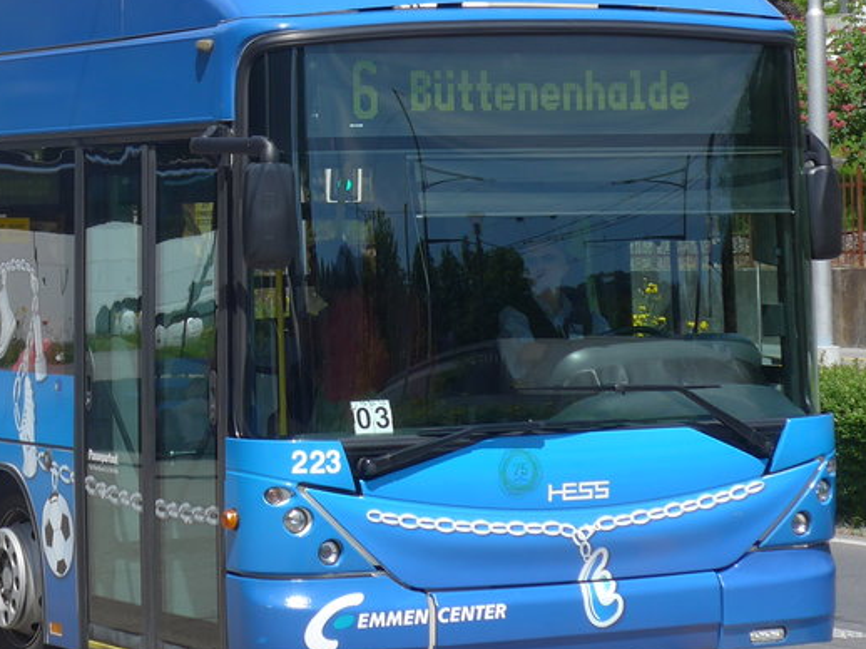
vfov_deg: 9.7
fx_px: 3826
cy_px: 167
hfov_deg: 12.8
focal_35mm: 153
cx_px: 122
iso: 80
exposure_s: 1/640
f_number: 3.9
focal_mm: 13.4
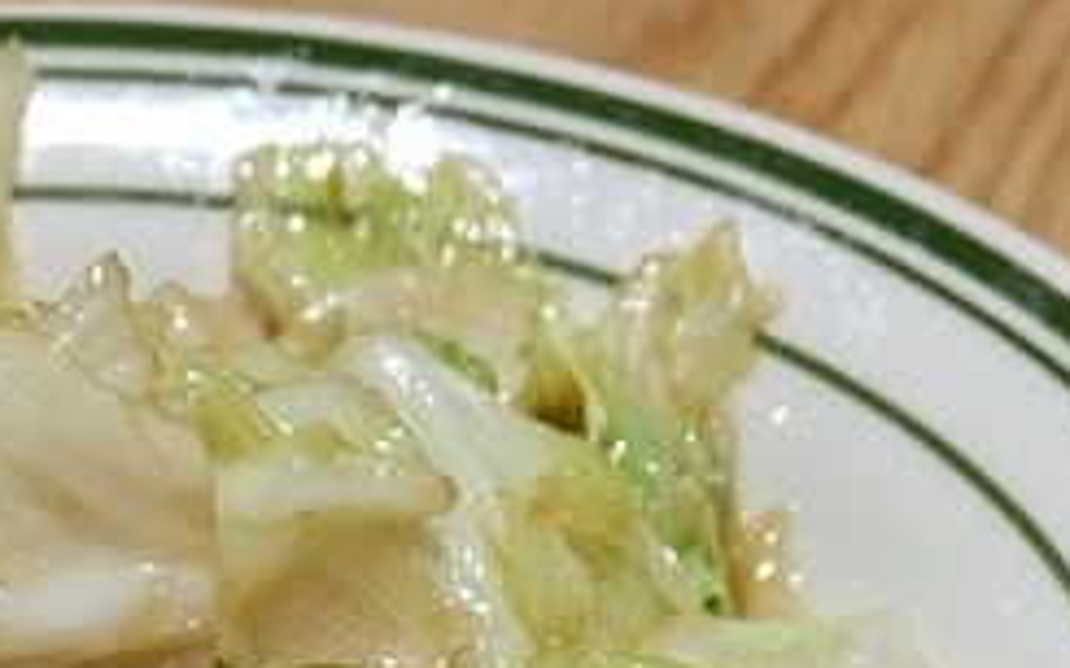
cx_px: -332
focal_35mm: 166
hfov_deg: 12.2
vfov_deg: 7.7
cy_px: 1083
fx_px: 4840
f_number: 4.7
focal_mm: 31
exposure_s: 1/70
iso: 640
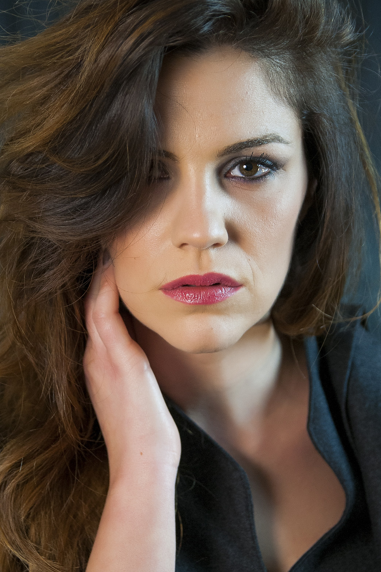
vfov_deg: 20.2
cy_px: 296
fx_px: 1604
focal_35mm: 101
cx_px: 174
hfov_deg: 13.5
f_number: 3.2
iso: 640
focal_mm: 44
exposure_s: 1/50
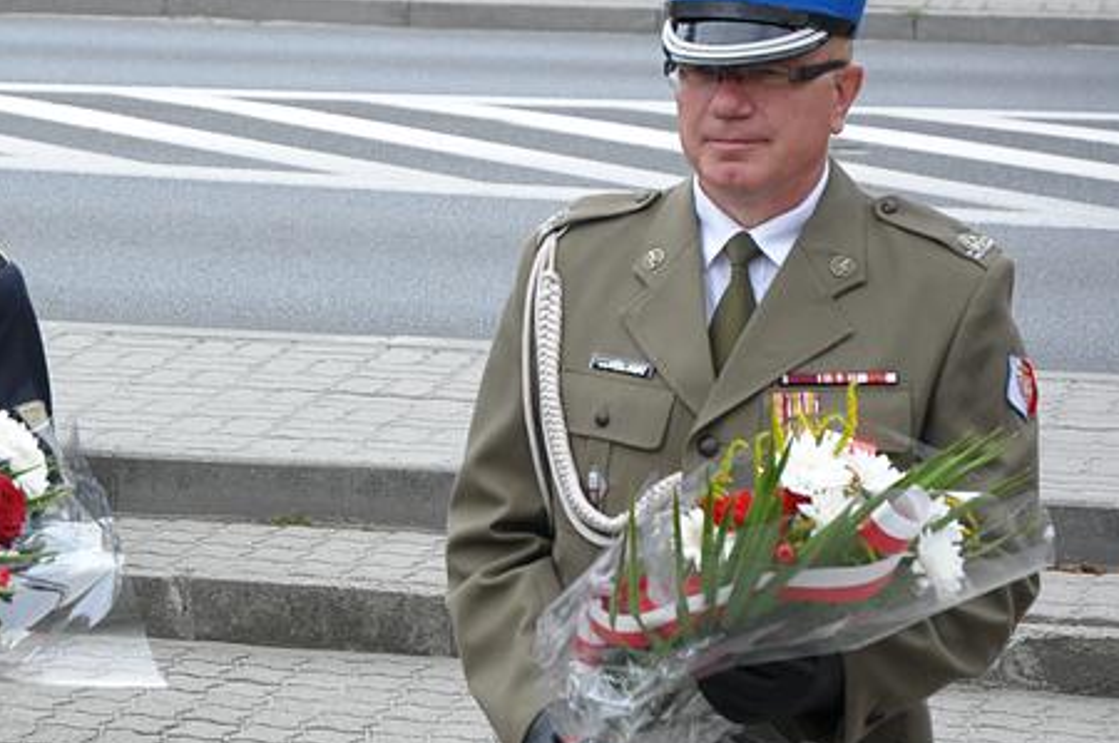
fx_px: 5278
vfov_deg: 8.1
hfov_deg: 12.0
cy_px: 444
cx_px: 134
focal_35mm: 170
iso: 800
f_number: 6.3
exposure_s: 1/640
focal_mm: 60
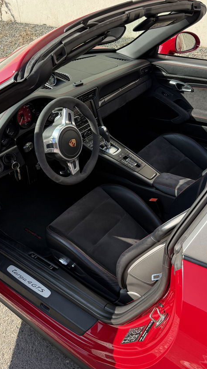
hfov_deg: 36.7
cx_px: 108
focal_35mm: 32
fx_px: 312
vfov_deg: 60.9
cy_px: 198
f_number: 1.78
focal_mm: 6.76
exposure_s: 1/1337
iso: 100
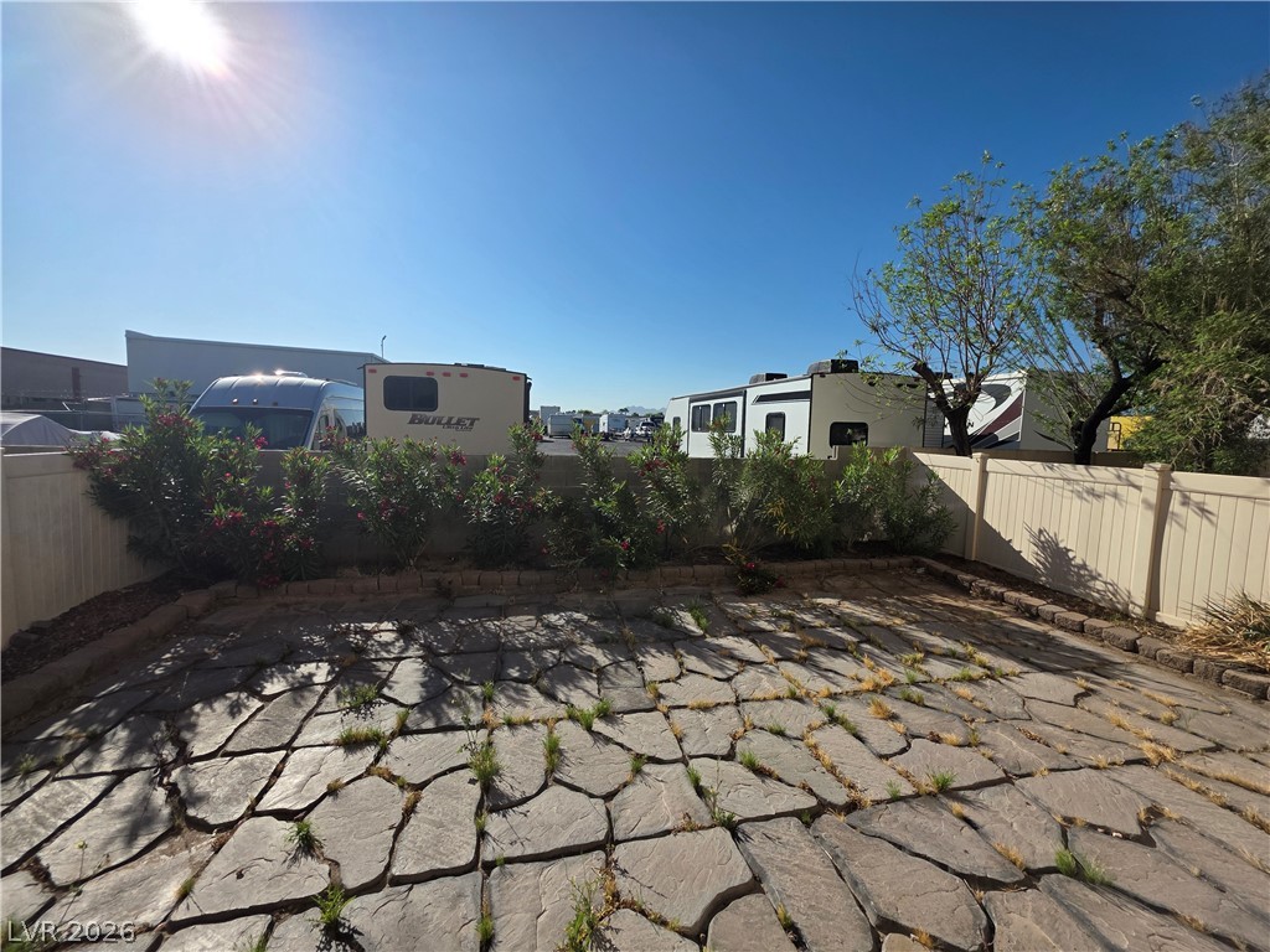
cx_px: 635
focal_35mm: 13
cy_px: 476
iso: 40
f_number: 1.9
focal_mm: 2.2
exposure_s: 1/4037
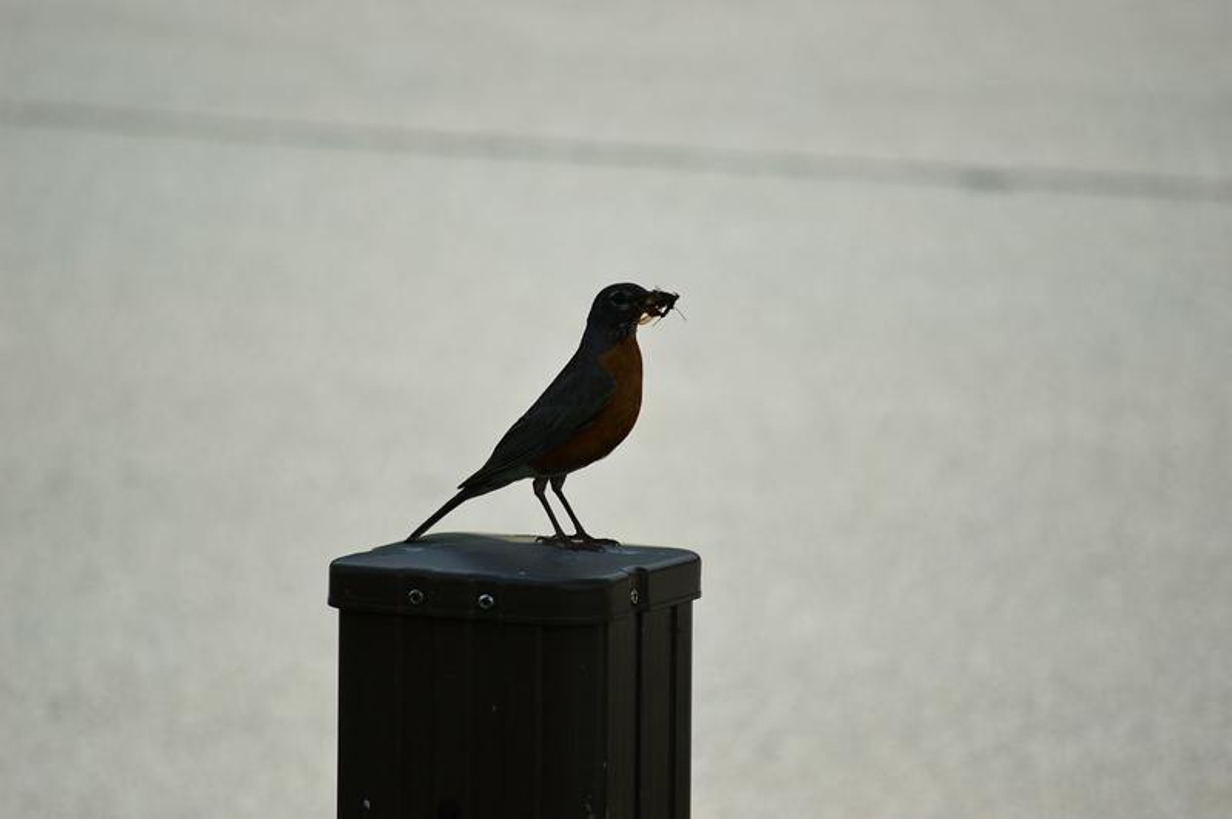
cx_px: 616
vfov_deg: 4.6
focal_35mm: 300
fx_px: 10258
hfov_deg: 6.9
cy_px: 410
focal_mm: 200
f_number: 5.6
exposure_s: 1/400
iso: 100
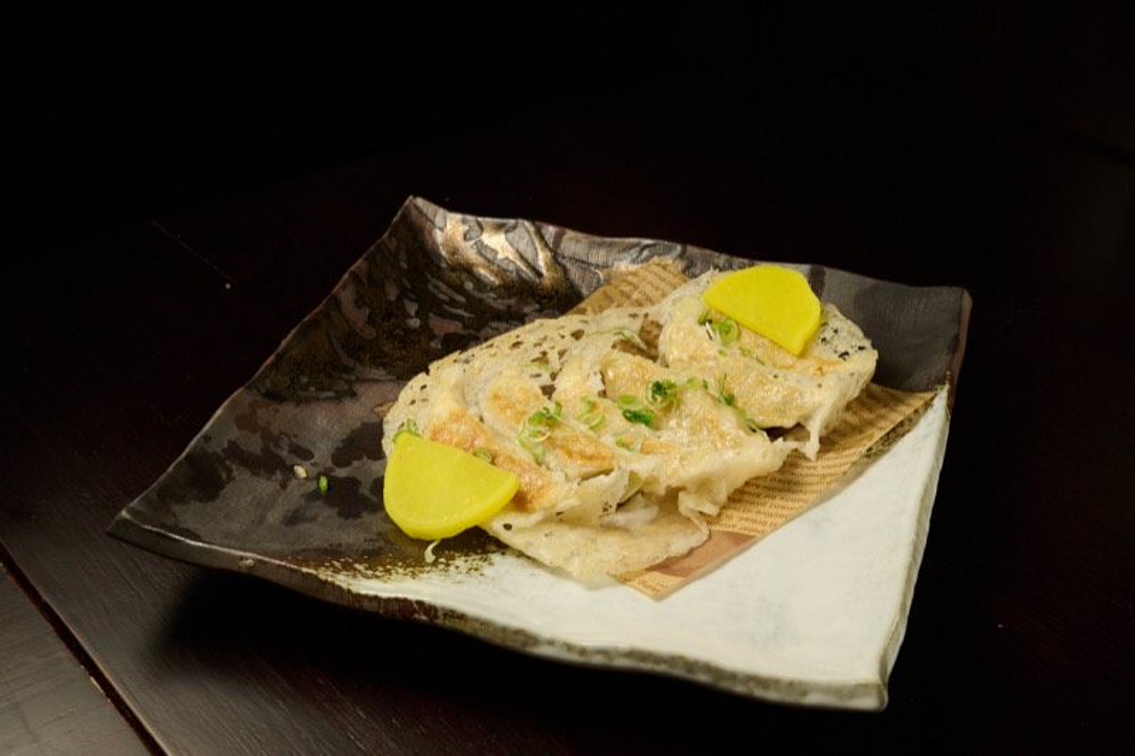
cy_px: 378
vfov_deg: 26.5
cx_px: 568
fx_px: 1607
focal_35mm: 51
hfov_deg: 38.9
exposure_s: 1/40
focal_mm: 51
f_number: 13
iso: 1250
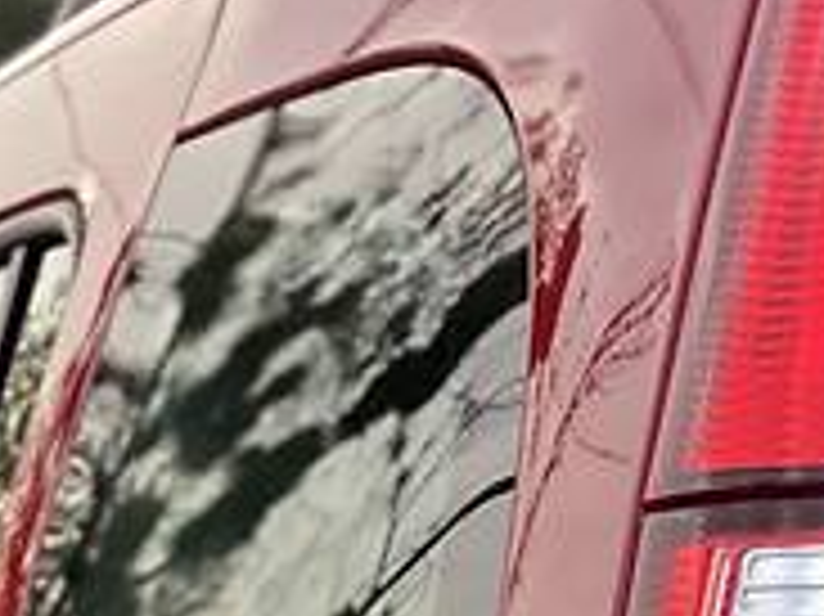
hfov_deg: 8.7
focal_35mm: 227
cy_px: 962
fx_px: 5400
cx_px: 892
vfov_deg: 6.4
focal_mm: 6
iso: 160
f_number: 2
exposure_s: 1/40
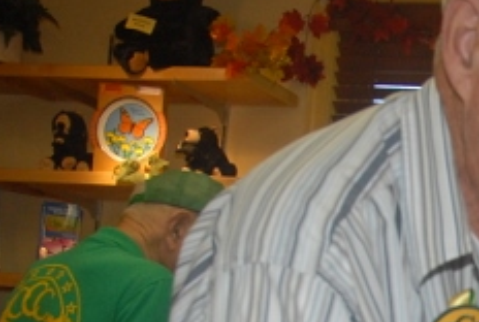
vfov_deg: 14.2
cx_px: 712
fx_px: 1241
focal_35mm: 93
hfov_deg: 19.2
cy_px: 413
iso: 400
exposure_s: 1/60
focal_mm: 18
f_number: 5.6
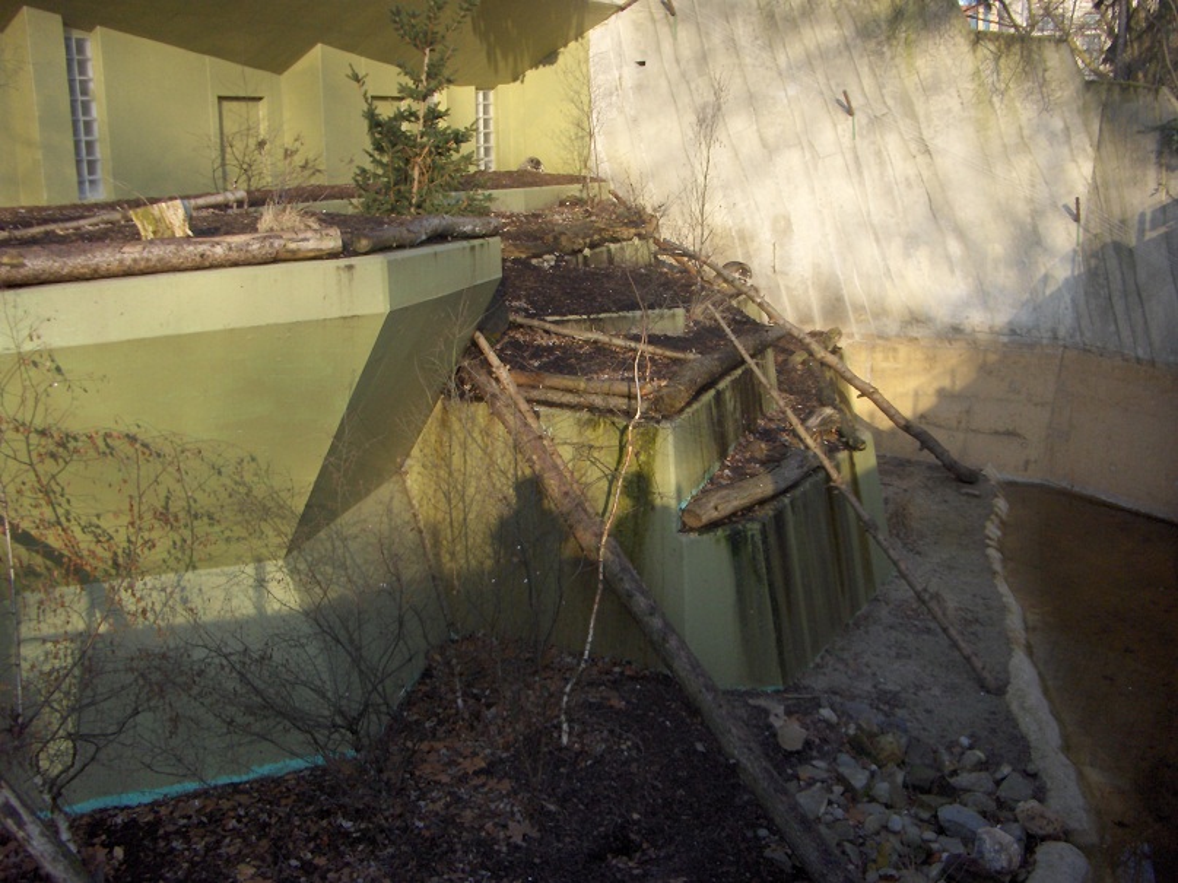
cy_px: 442
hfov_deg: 52.6
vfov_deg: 40.7
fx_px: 1191
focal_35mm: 35
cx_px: 589
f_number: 2.6
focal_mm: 5.8
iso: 100
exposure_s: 1/493
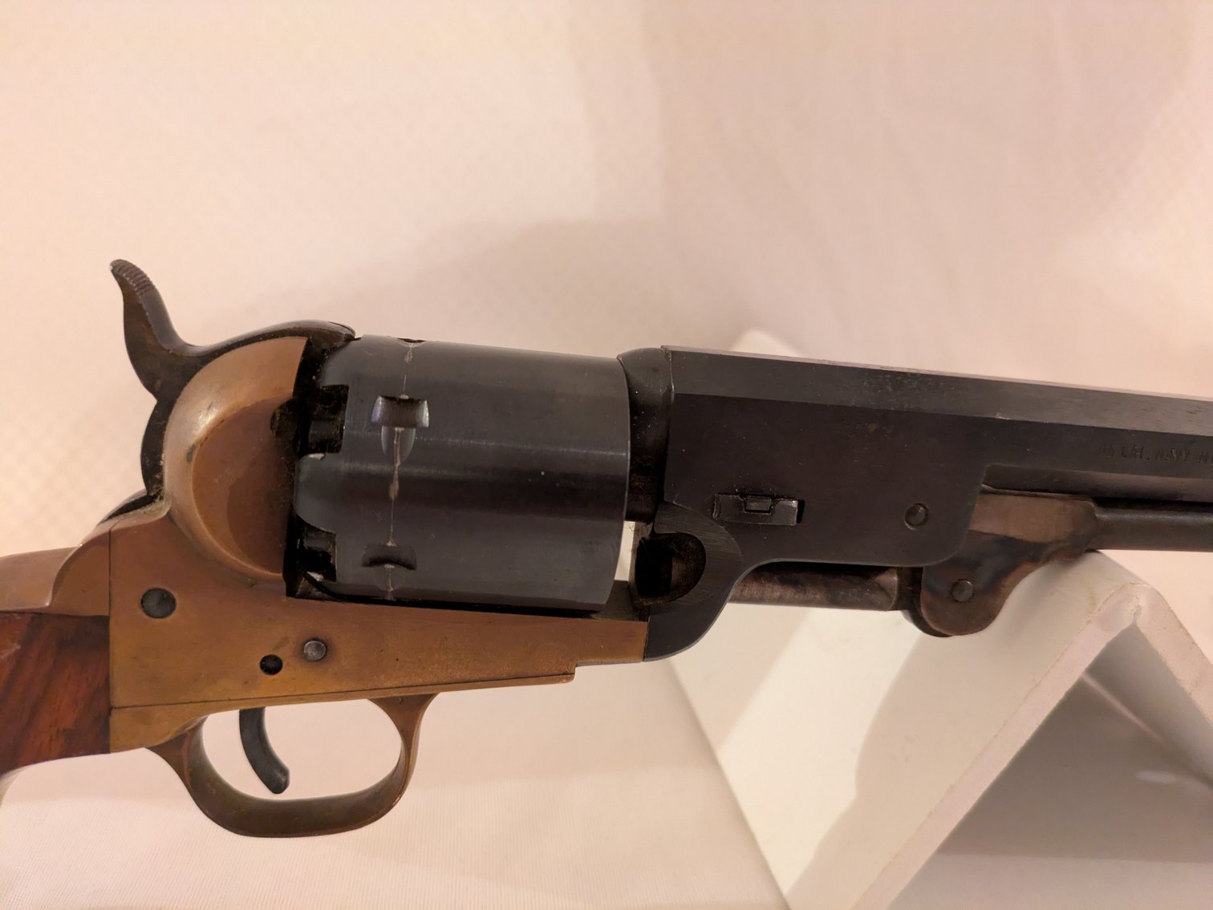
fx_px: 876
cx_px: 606
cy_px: 455
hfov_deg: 69.4
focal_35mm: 25
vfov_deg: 54.9
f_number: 1.89
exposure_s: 1/24
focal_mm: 5.43
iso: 1533
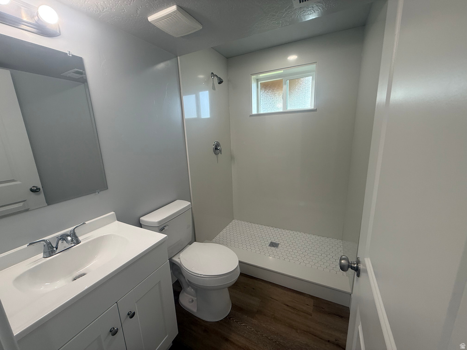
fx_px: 189
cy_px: 175
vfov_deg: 85.7
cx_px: 234
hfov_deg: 102.1
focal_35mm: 14
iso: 80
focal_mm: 2.22
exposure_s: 1/120
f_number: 2.2
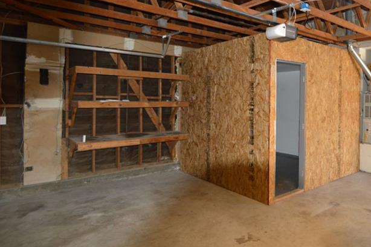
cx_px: 251
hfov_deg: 69.3
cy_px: 107
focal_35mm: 25
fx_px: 257
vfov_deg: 51.0
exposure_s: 1/60
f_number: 3.5
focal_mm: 10
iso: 500
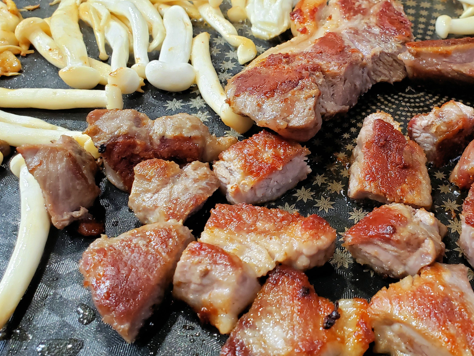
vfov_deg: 36.8
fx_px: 534
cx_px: 341
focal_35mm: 39
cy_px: 153
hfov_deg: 46.5
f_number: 2.4
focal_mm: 4.3
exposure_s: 1/40
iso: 320
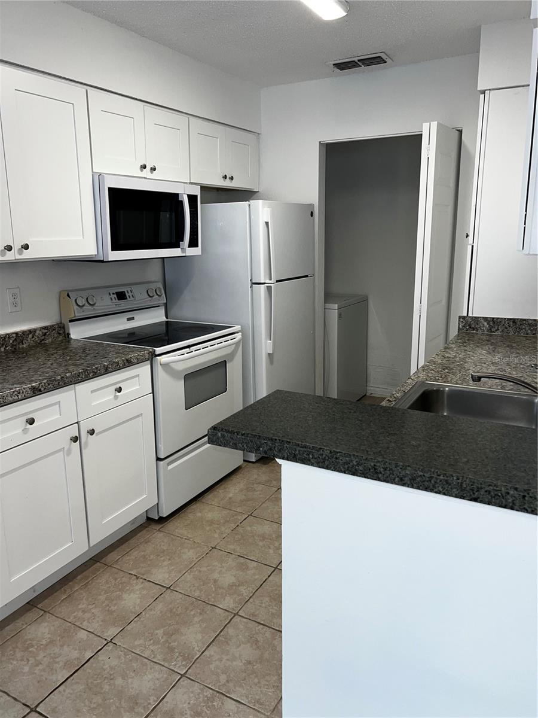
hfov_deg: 53.1
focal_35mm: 26
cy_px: 359
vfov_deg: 67.3
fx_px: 539
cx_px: 269
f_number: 1.5
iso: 32
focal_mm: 5.7
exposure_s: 1/120
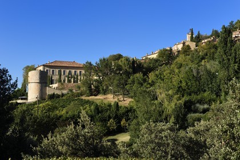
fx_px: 413
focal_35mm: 62
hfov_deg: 32.4
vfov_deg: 21.9
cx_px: 120
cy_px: 80
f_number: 13
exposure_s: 1/200
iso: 200
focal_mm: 62
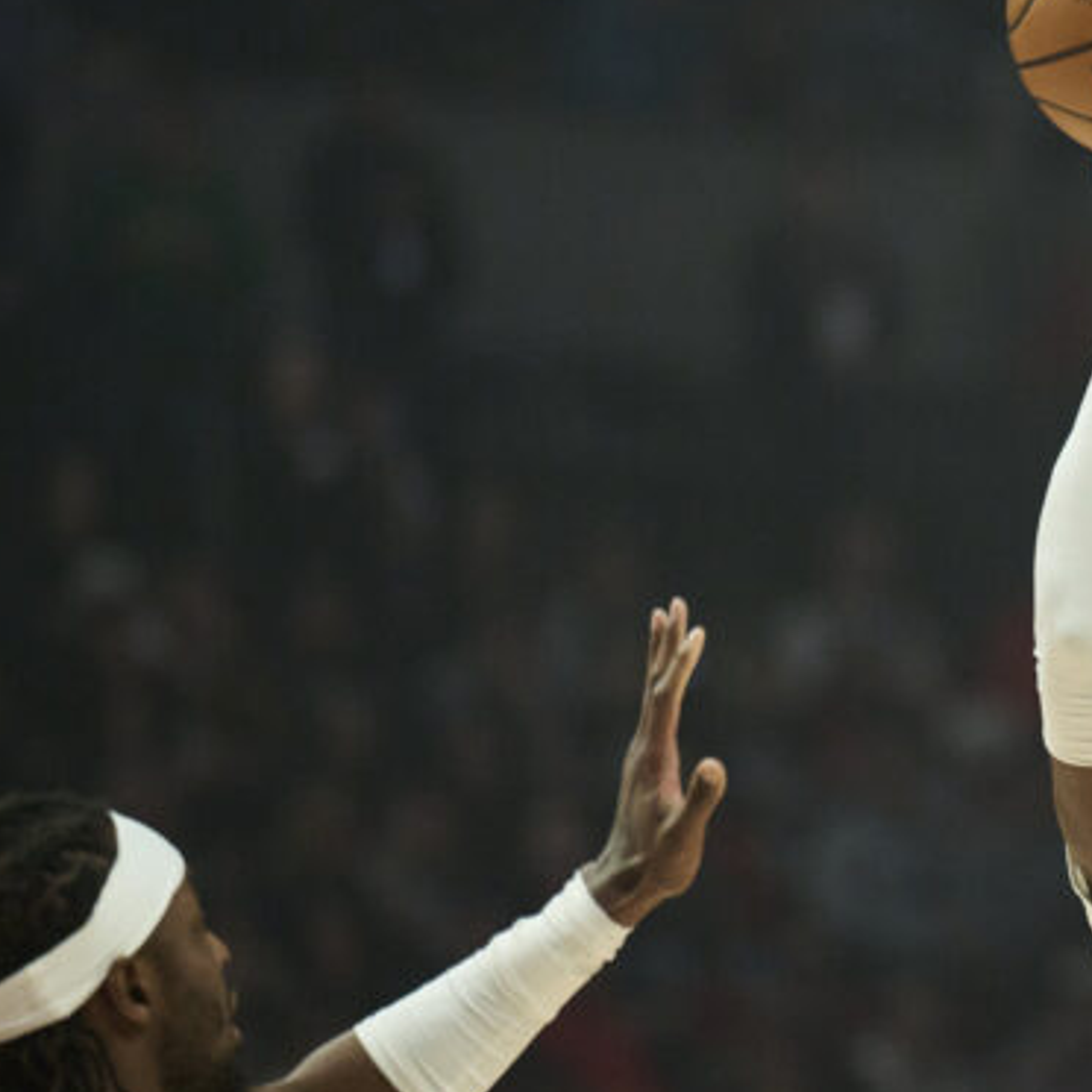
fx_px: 16703
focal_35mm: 468
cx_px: 1151
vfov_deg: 3.7
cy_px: 727
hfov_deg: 3.7
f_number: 2.8
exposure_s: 1/1600
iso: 3200
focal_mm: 200
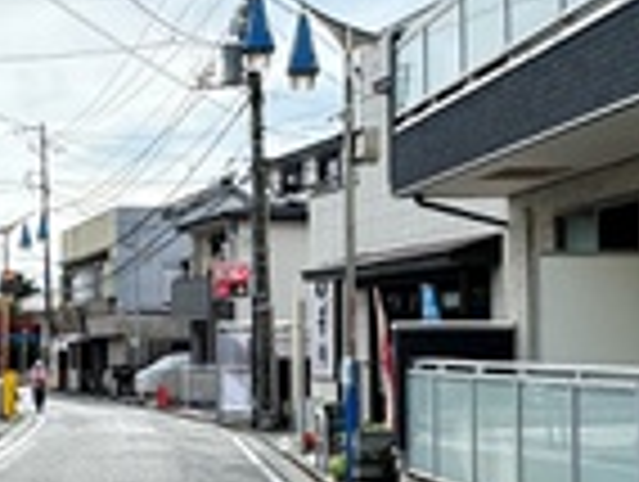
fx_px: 1276
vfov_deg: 21.3
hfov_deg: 27.6
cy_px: 318
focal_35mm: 69
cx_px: 130
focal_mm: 2.22
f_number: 2.2
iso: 50
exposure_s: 1/2273
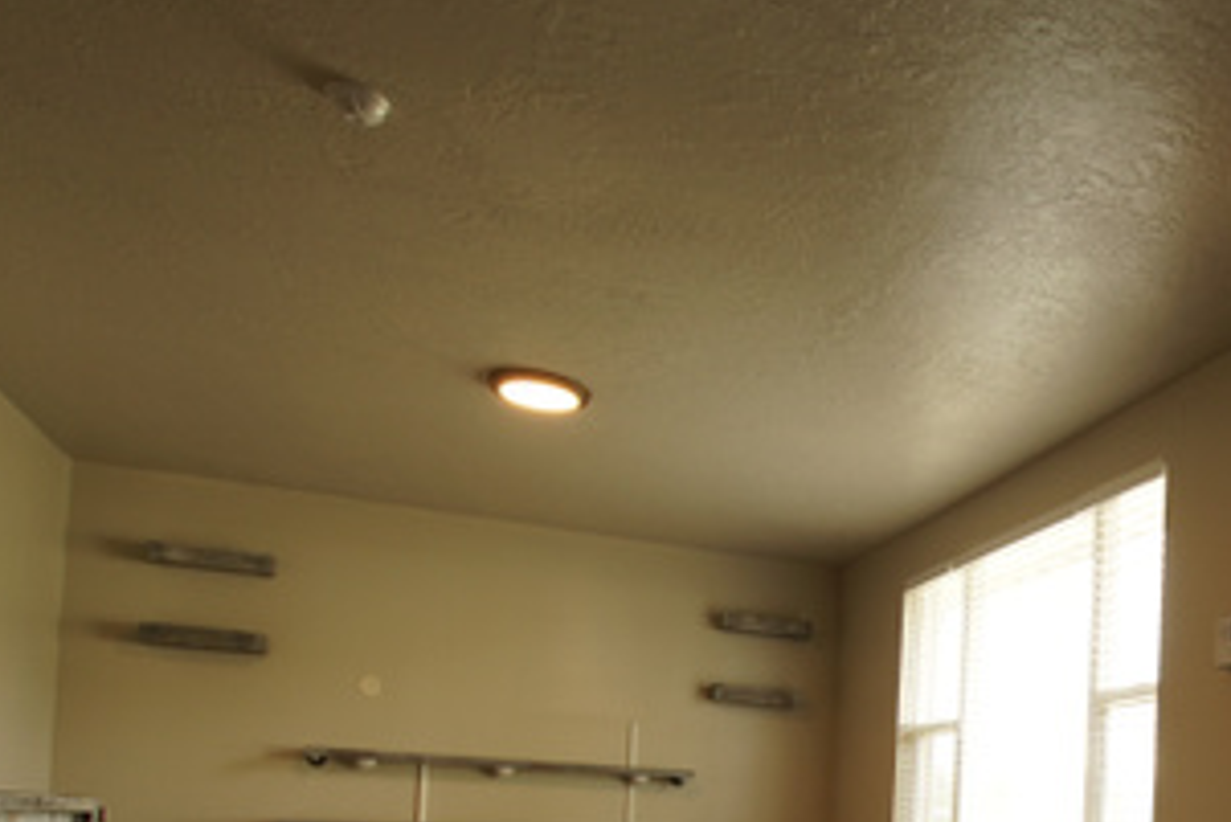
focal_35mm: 35
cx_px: 1088
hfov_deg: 49.0
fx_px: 1199
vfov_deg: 34.9
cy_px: 787
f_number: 4
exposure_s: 1/13
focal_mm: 11
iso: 100
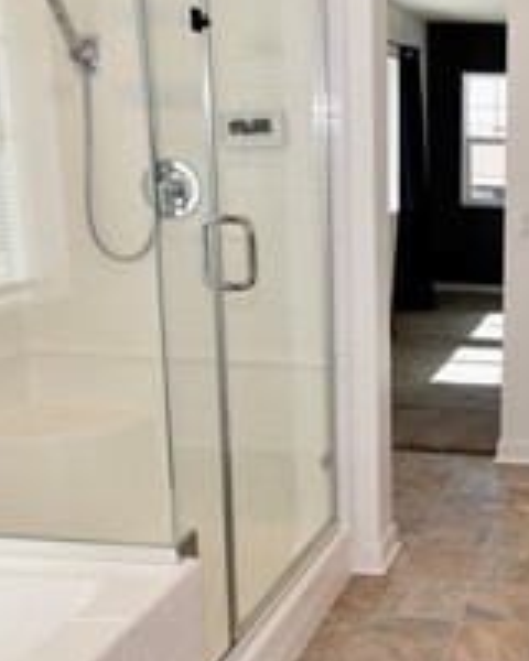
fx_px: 881
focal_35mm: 45
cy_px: 349
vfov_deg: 41.1
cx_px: 572
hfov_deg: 30.2
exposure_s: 1/125
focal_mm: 15
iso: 180
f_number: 5.6
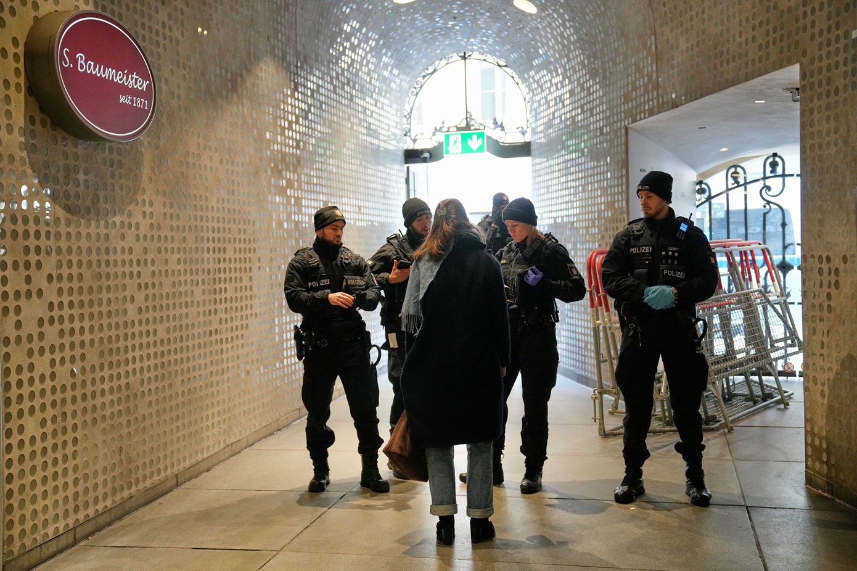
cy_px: 286
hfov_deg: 45.4
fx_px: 1023
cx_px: 428
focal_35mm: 43
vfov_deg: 31.2
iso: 1600
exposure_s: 1/200
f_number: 2.8
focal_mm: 43
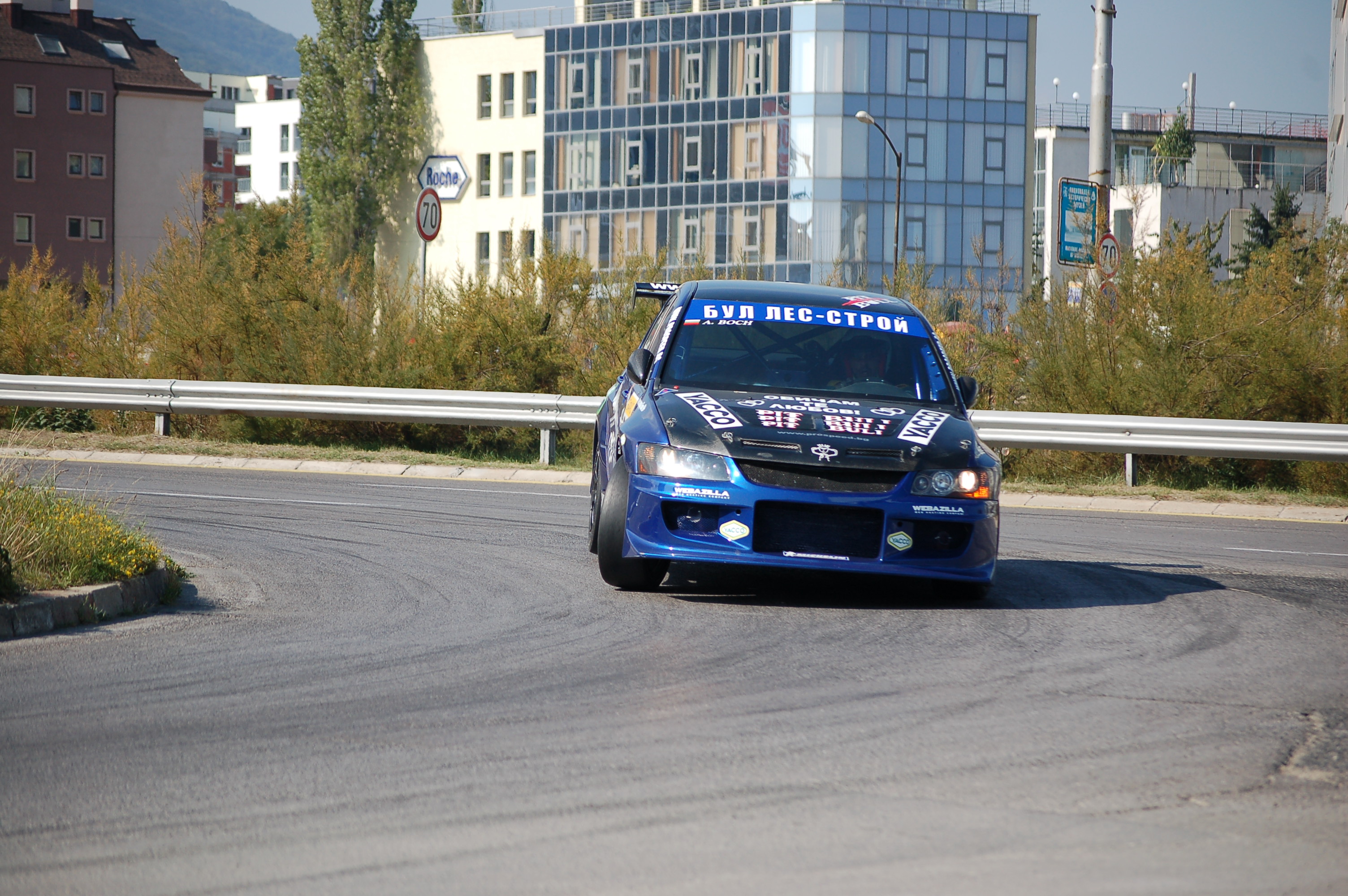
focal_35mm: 138
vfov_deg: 9.9
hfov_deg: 14.9
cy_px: 448
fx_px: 5163
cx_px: 674
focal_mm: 92
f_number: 4.5
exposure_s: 1/1000
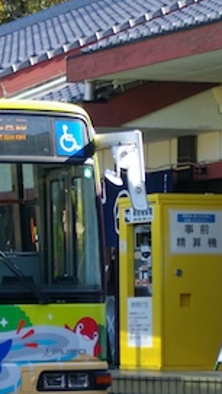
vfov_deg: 8.5
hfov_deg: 4.8
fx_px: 2649
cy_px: 270
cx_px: -142
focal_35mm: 253
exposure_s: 1/350
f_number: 5.6
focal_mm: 73
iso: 400
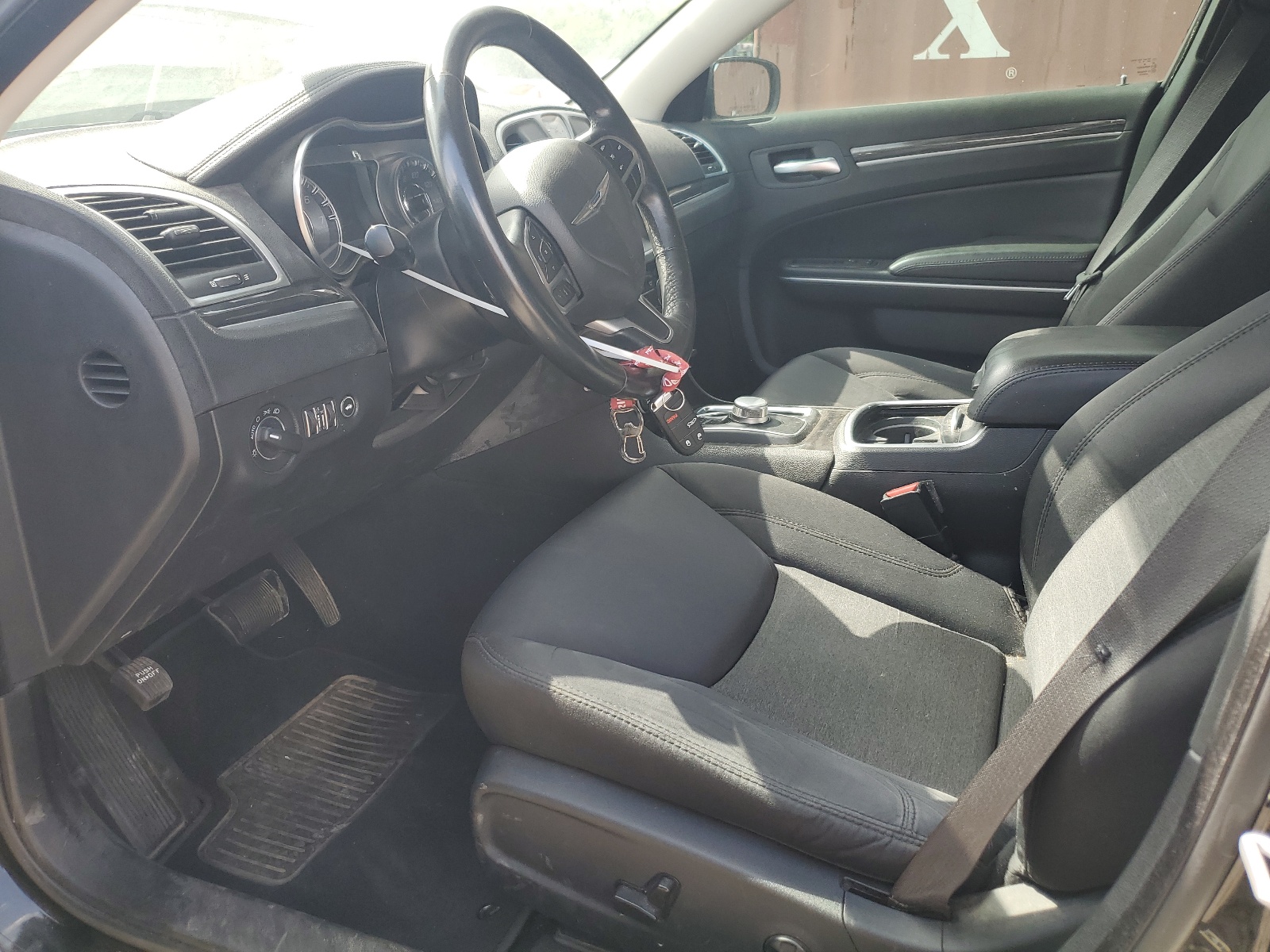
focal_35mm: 26
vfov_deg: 53.1
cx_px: 635
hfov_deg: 67.3
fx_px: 954
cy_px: 476
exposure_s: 1/263
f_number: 1.5
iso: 50
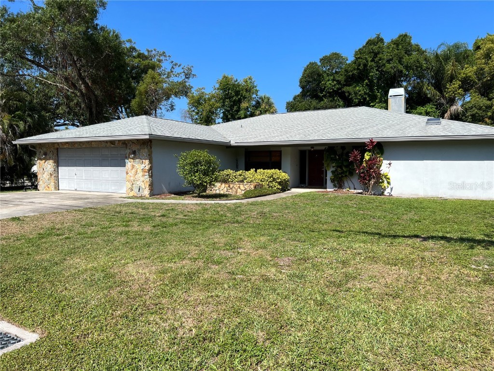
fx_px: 371
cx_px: 247
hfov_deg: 67.3
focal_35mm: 26
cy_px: 186
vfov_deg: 53.1
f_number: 1.5
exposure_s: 1/4115
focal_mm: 5.7
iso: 50
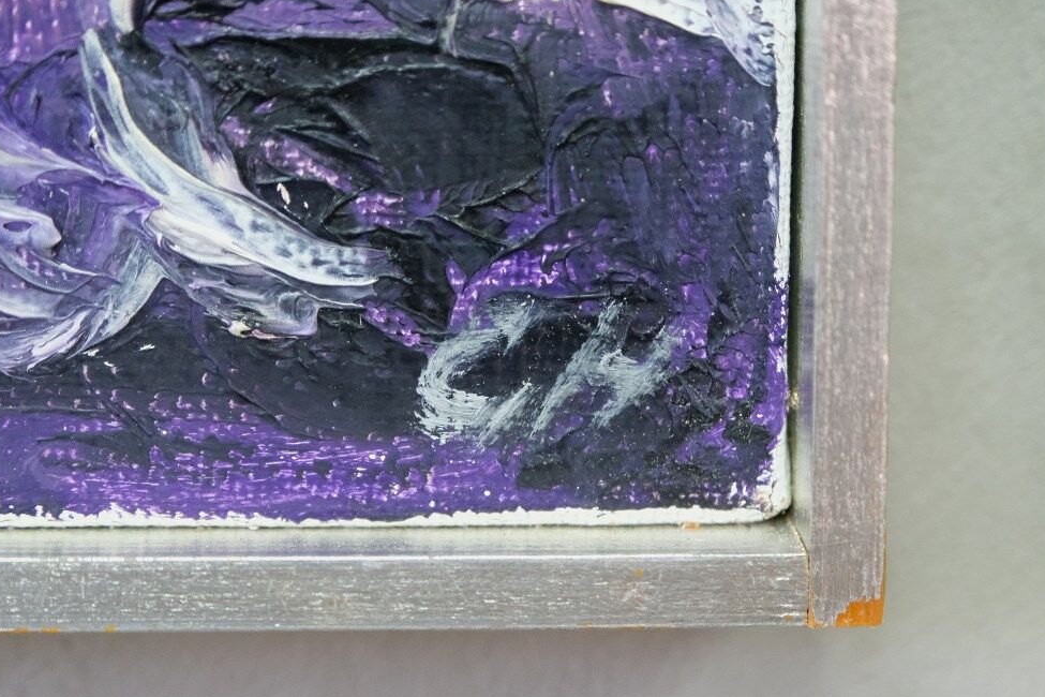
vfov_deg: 12.8
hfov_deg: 19.1
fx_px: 3106
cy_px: 435
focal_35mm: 107
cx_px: 484
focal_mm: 54.5
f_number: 4
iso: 5000
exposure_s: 1/80
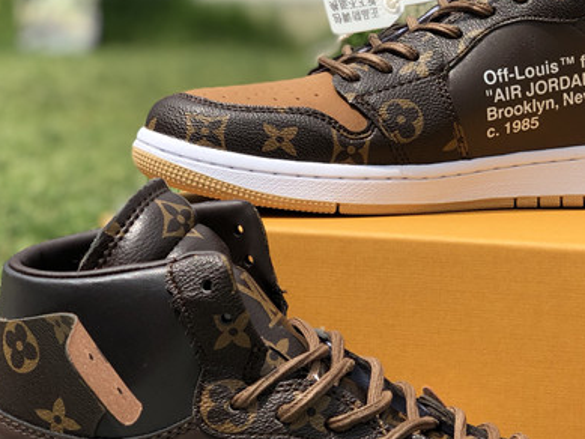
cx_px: 441
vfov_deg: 14.9
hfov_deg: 19.7
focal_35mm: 99
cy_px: 322
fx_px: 1674
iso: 16
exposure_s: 1/1333
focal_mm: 6
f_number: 2.4
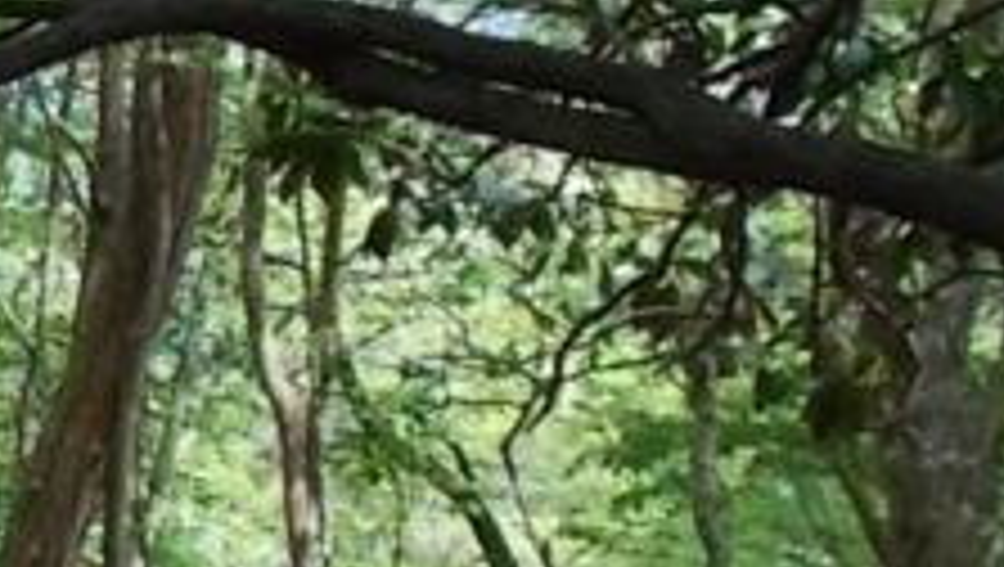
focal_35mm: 130
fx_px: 3465
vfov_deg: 9.3
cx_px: -1193
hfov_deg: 13.4
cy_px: 140
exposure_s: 1/125
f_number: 3.2
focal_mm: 4.6
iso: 80
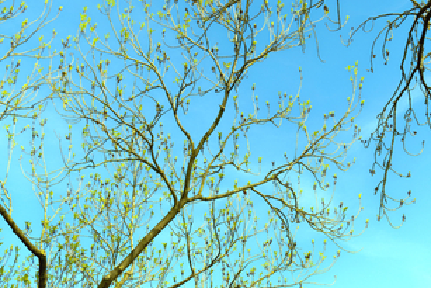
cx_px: 293
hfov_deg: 25.6
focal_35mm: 79
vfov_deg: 17.3
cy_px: 137
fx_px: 943
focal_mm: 35
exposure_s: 1/250
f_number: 10
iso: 100
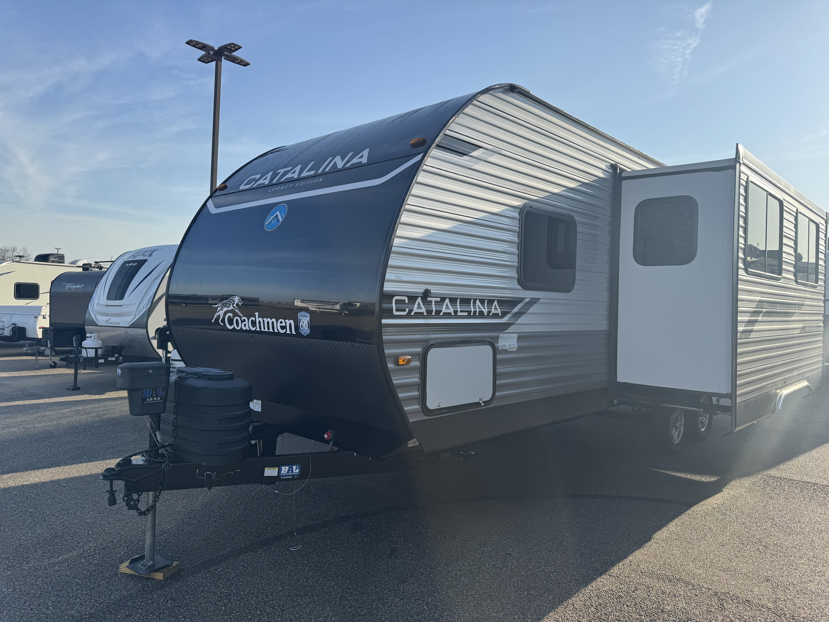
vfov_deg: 56.8
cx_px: 414
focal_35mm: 24
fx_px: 575
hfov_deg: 71.6
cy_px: 311
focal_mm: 6.76
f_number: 1.78
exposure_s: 1/3247
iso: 80
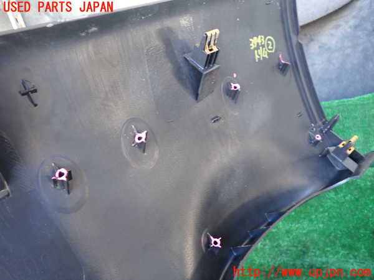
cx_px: 187
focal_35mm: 30
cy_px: 140
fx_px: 324
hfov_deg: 60.0
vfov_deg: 46.8
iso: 250
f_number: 2.3
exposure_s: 1/30
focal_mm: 5.4
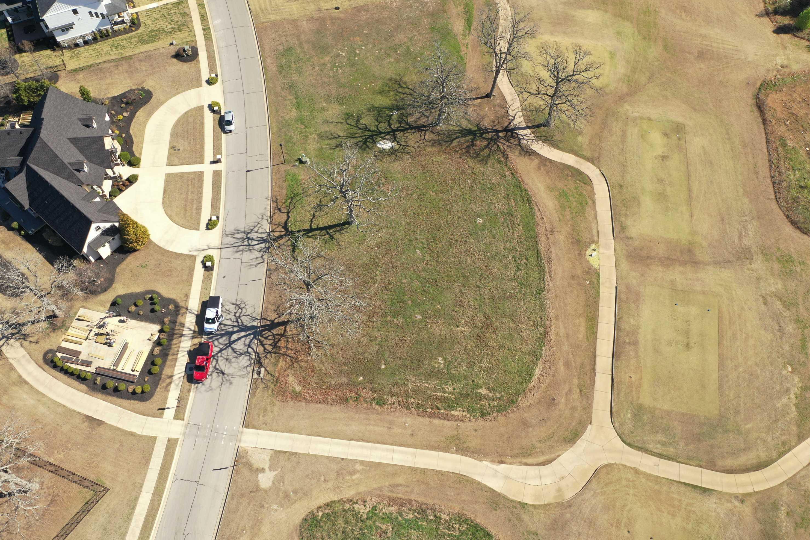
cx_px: 394
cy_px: 273
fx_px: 652
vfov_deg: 45.0
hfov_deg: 63.7
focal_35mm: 29
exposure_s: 1/40
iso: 100
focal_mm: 10.26
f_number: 3.2
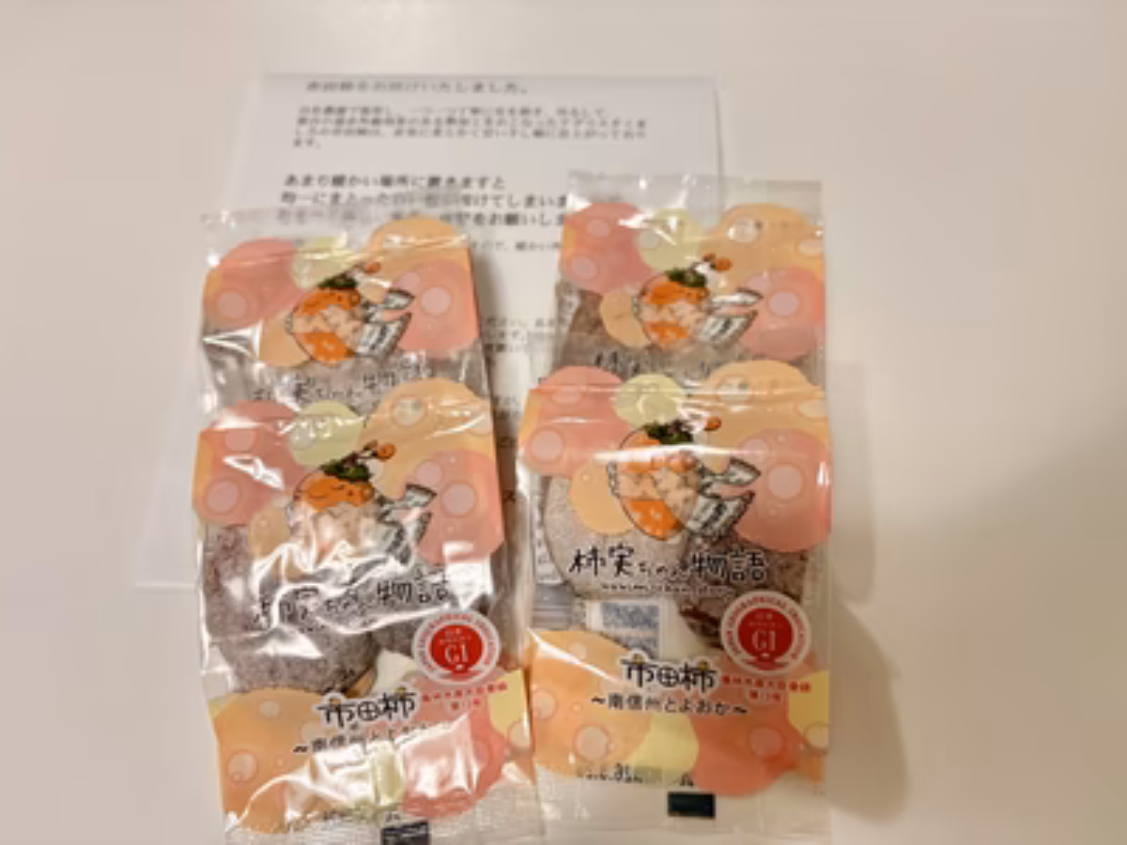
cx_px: 564
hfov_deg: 67.3
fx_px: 846
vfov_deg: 53.1
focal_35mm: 26
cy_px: 422
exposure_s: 1/50
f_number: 1.6
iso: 400
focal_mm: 5.96
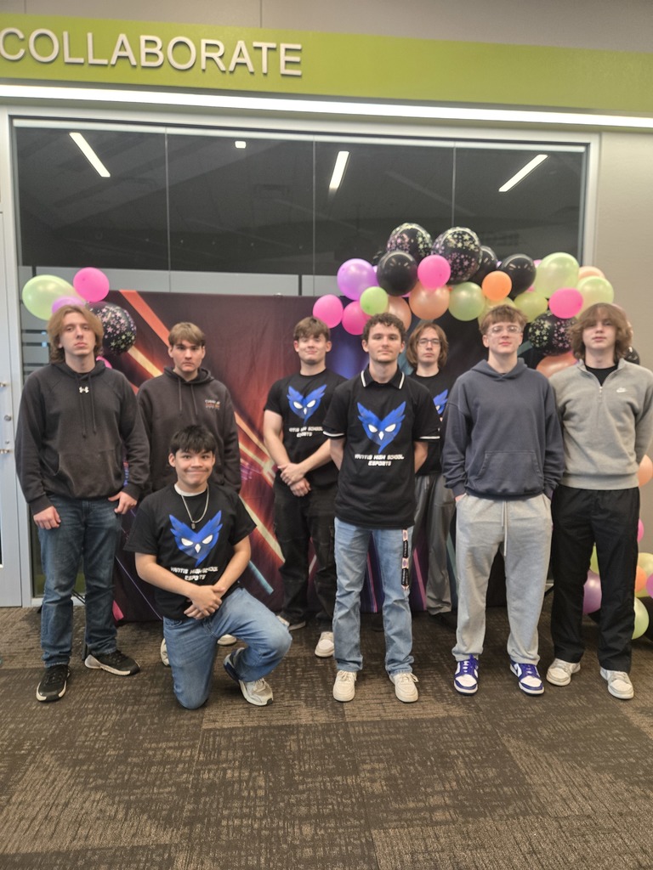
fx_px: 578
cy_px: 435
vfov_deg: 73.9
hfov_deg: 58.9
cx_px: 326
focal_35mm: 23
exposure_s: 1/94
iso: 250
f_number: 1.8
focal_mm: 5.4
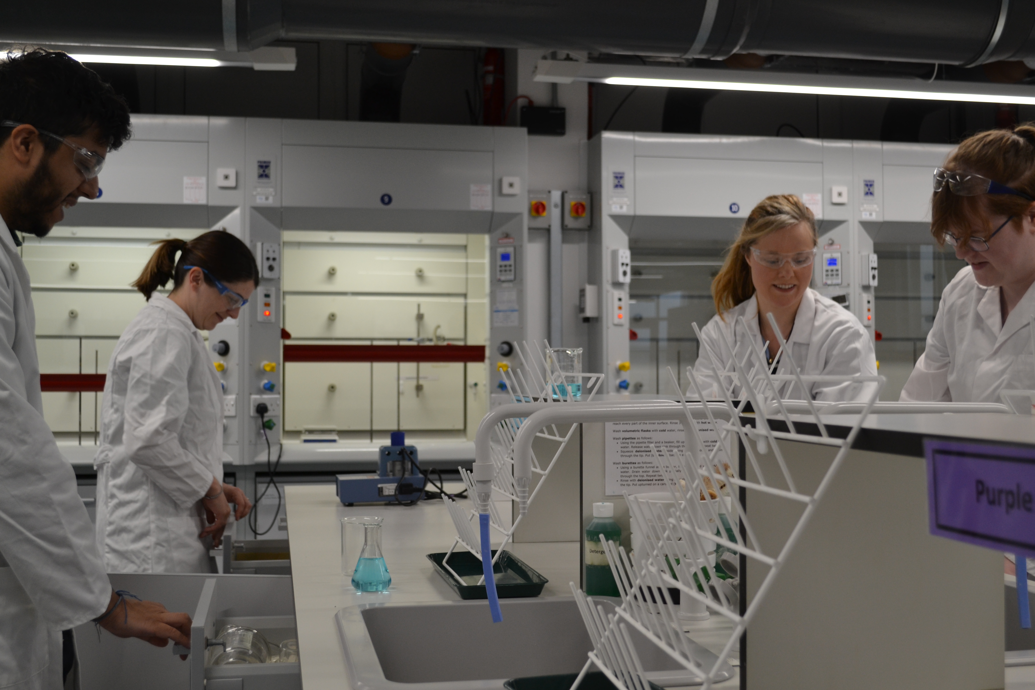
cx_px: 518
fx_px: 1207
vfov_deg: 31.9
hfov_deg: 46.4
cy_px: 345
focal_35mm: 42
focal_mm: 28
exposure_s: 1/100
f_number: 5
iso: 400
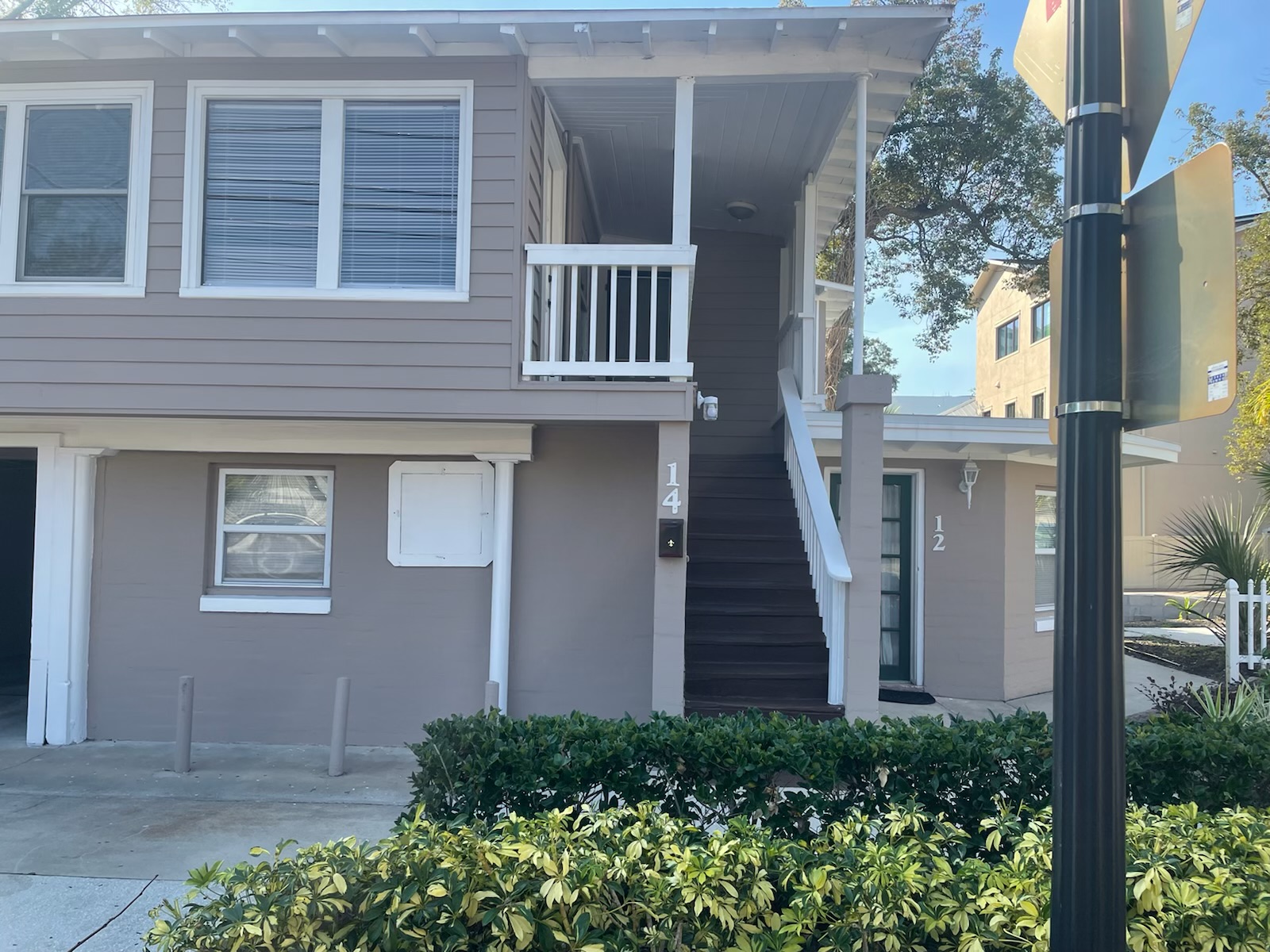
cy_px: 476
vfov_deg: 53.1
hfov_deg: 67.3
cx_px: 635
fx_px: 954
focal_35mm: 26
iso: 32
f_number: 1.6
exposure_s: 1/707
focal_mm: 4.2
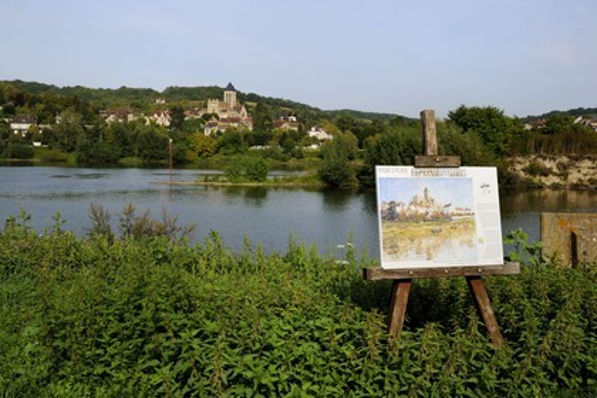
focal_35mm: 38
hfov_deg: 50.7
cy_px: 199
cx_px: 298
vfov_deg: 35.1
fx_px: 630
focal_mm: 38
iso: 200
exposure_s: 1/125
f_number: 16
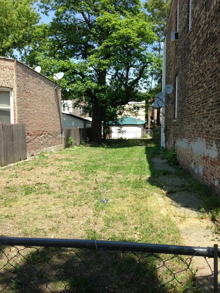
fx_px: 280
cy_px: 146
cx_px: 110
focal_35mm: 33
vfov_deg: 55.4
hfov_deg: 42.9
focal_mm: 4.12
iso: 50
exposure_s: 1/834
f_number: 2.4
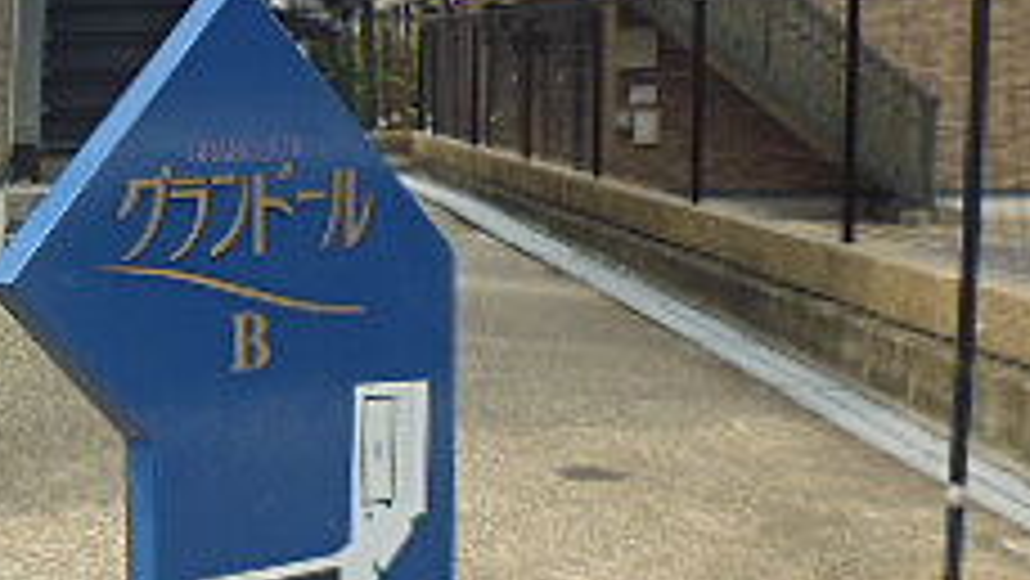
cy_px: 225
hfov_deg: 25.8
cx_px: -216
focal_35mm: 73
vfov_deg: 16.5
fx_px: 1994
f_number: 9
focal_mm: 4.3
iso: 100
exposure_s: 1/80
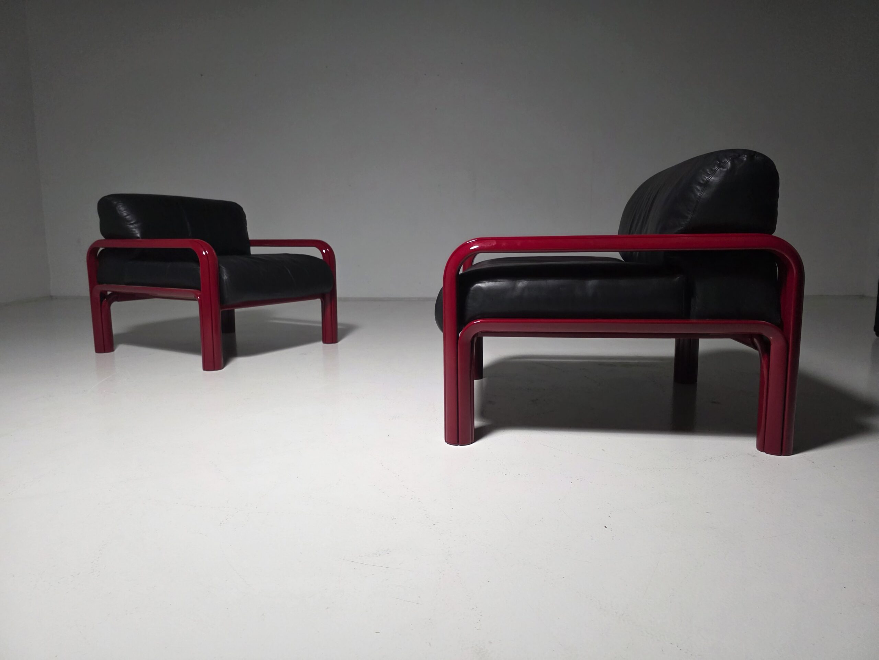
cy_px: 330
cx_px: 440
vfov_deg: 58.9
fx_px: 584
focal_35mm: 23
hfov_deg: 73.9
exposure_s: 1/100
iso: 500
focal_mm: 6.3
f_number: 1.7
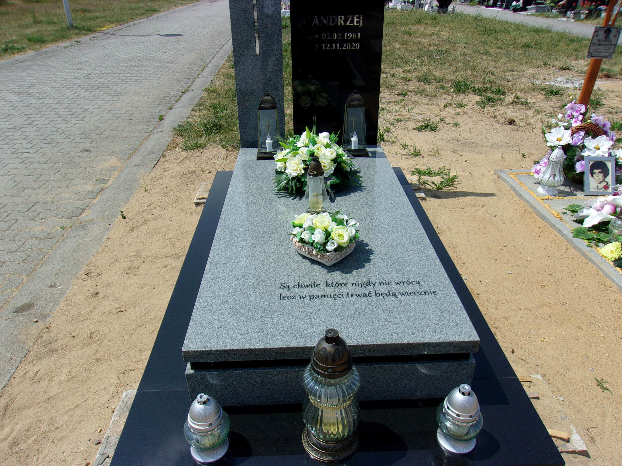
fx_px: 485
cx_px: 311
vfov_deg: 51.4
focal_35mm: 27
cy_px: 233
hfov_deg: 65.3
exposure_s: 1/160
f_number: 10.4
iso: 80
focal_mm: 4.9
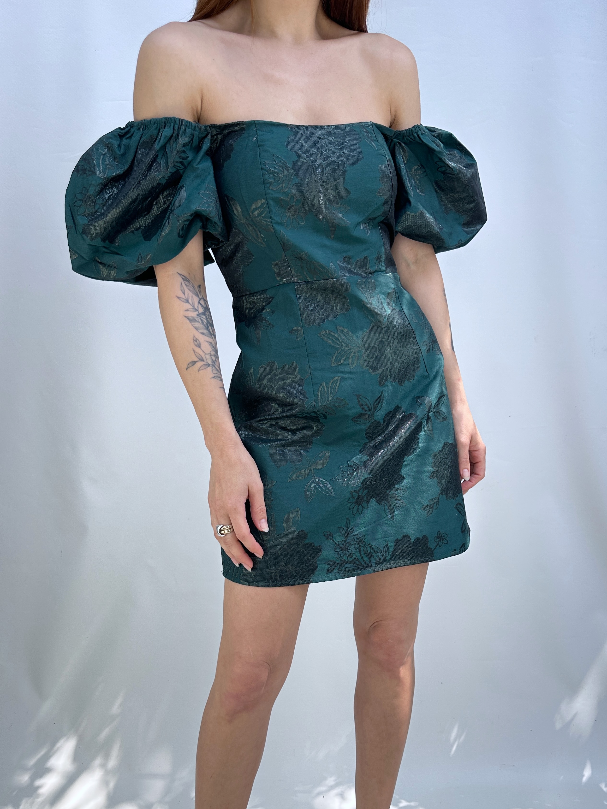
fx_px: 561
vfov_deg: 71.6
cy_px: 404
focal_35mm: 24
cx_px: 304
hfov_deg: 56.8
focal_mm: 6.86
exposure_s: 1/650
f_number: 1.78
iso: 80
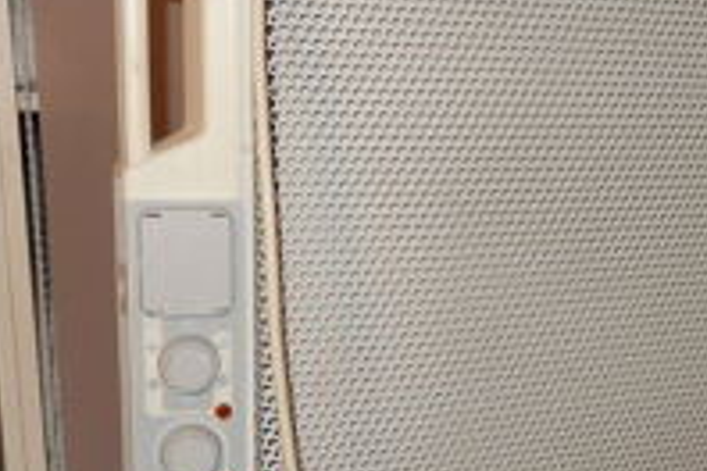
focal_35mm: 63
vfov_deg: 21.4
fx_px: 1237
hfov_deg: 31.1
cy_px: 335
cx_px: 568
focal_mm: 4.5
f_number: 3.4
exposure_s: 1/30
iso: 200
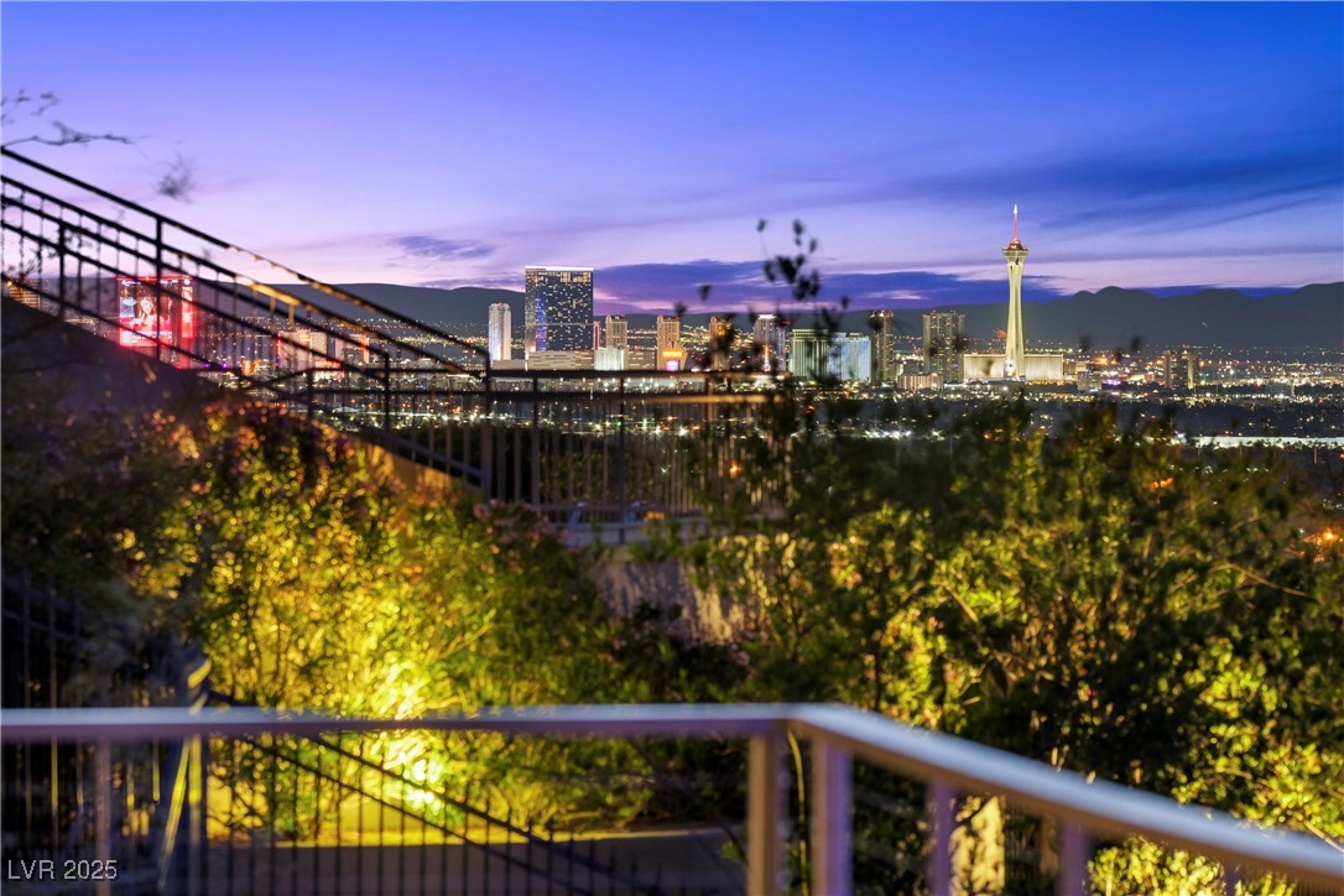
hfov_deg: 8.2
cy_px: 448
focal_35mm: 250
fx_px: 9333
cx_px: 672
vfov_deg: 5.5
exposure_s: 30
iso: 640
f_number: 8
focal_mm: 250
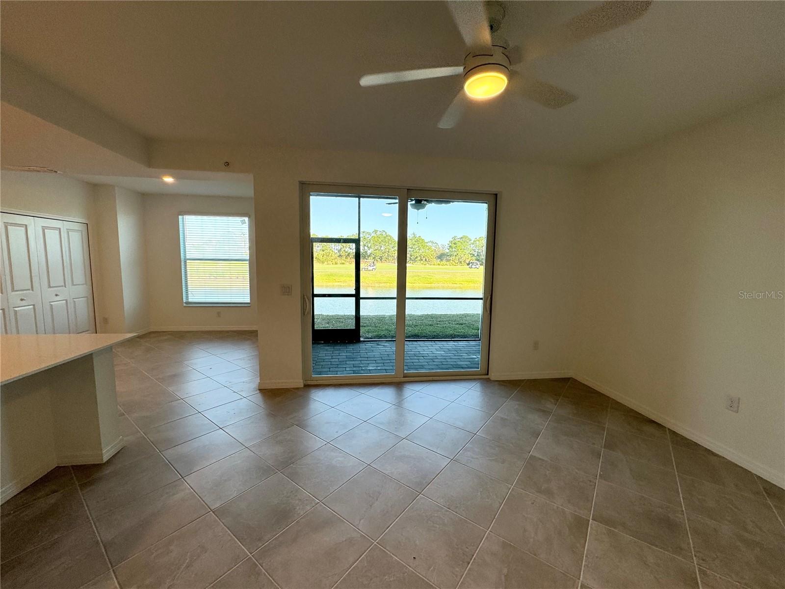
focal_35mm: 14
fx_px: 317
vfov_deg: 85.7
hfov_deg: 102.1
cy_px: 294
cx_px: 392
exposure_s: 1/152
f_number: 2.2
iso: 40
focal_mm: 2.22
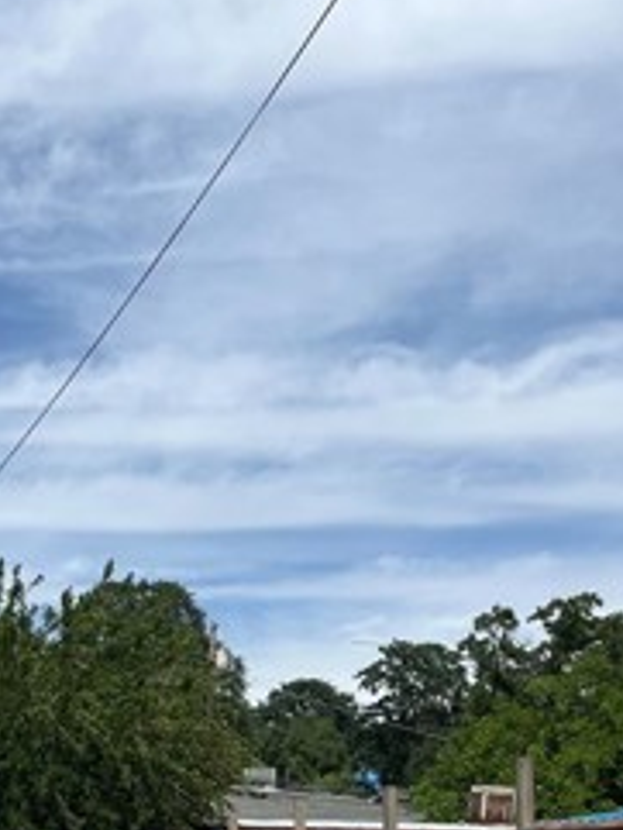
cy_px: 882
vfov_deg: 26.3
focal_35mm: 69
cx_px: -7
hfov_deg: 20.6
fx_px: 1654
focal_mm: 5.1
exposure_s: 1/6173
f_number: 1.6
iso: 50
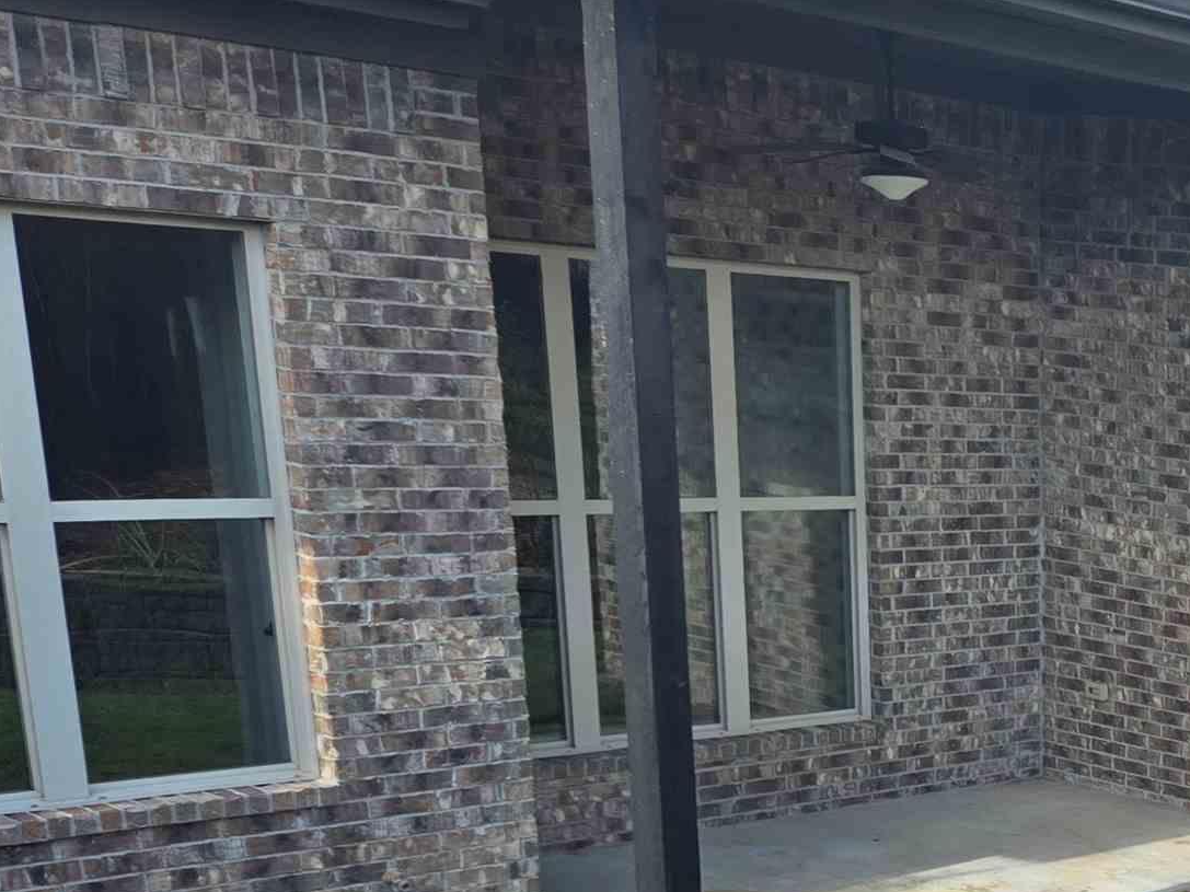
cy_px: 1082
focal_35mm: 65
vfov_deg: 21.0
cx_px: 1590
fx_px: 2234
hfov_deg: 25.3
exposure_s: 1/553
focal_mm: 5.4
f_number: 1.8
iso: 25
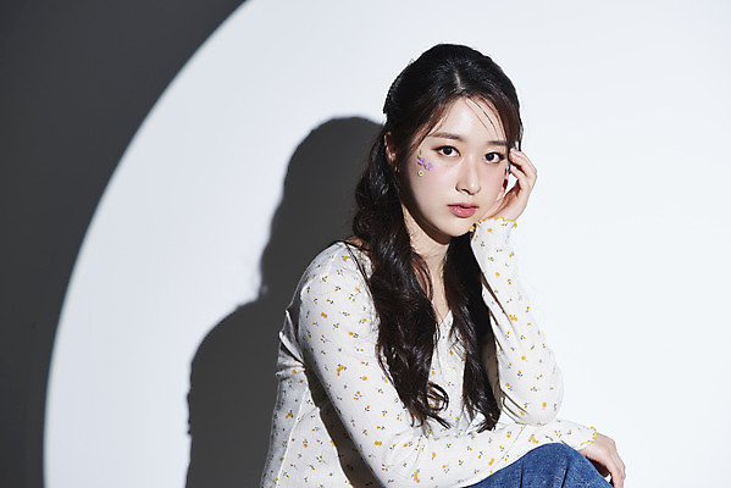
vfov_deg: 13.1
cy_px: 244
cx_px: 366
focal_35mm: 105
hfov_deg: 19.4
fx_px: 2133
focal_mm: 105
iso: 500
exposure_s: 1/100
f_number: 8
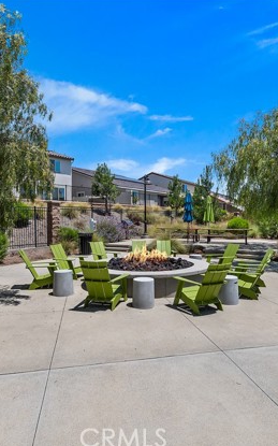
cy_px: 225
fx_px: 267
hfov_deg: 54.9
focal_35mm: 22
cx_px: 150
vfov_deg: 79.7
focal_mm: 14
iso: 500
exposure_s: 1/250
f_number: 20
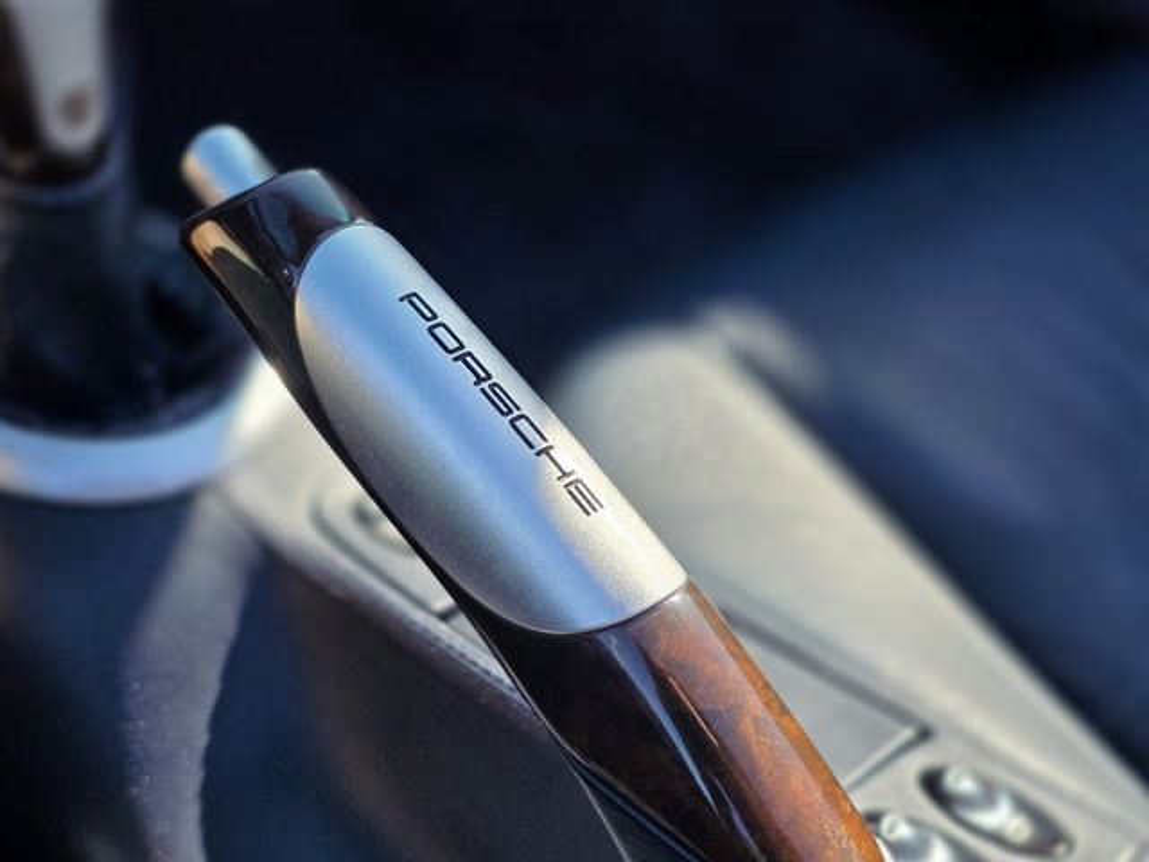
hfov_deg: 35.5
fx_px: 1792
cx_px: 574
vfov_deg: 27.0
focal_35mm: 54
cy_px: 431
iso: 80
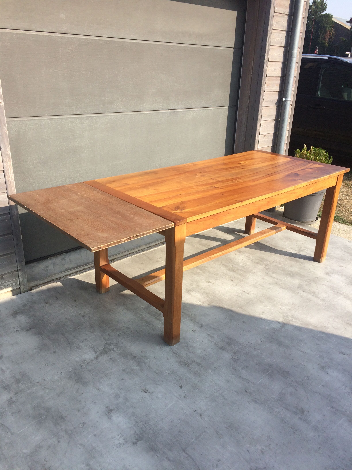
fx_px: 393
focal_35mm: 29
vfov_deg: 61.7
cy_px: 235
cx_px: 176
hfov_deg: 48.2
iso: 32
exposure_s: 1/1325
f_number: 2.2
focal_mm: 4.15
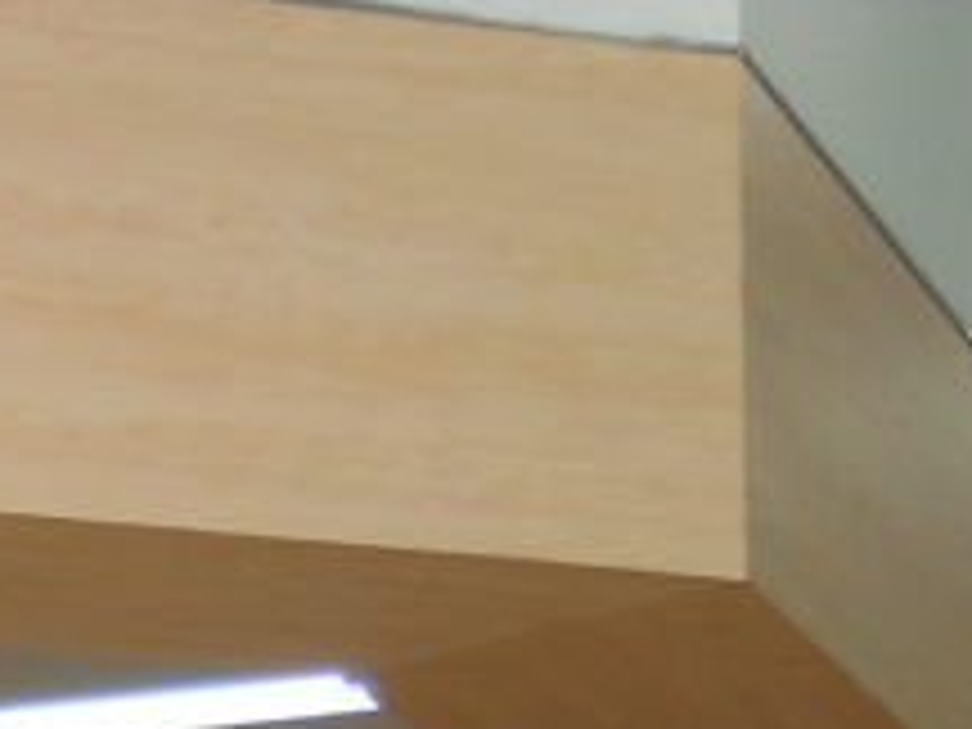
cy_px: 1724
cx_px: -702
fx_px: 5447
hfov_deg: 9.7
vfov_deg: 7.2
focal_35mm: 194
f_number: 3.1
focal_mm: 6.72
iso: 80
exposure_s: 1/80
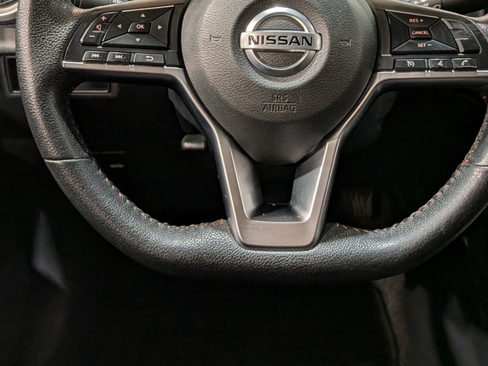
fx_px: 606
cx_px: 271
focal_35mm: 43
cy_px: 47
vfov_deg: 32.2
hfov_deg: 43.8
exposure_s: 1/100
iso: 172
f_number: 1.7
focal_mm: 4.53
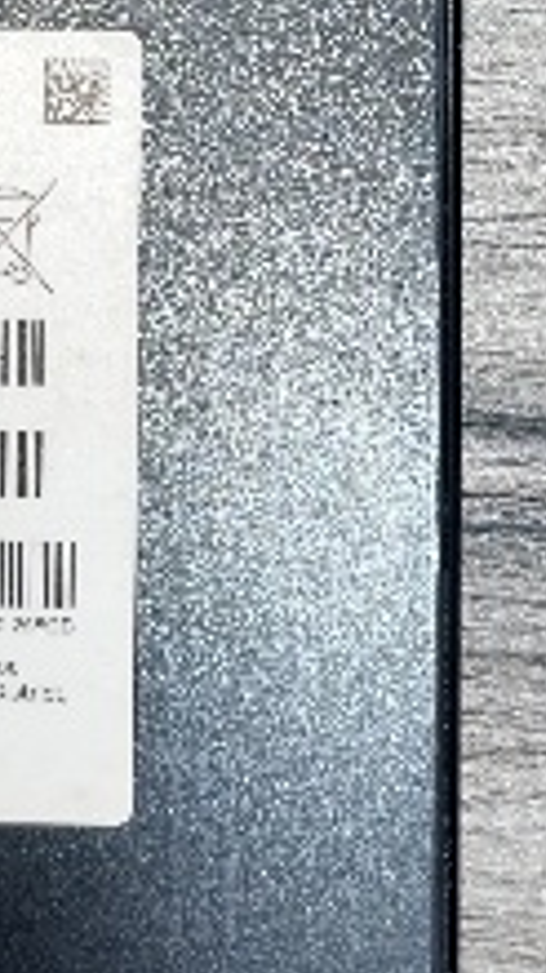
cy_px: 129
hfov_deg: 12.8
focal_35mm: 93
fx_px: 2396
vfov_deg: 22.5
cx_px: 9
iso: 32
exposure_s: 1/76
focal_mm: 5.1
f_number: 1.6
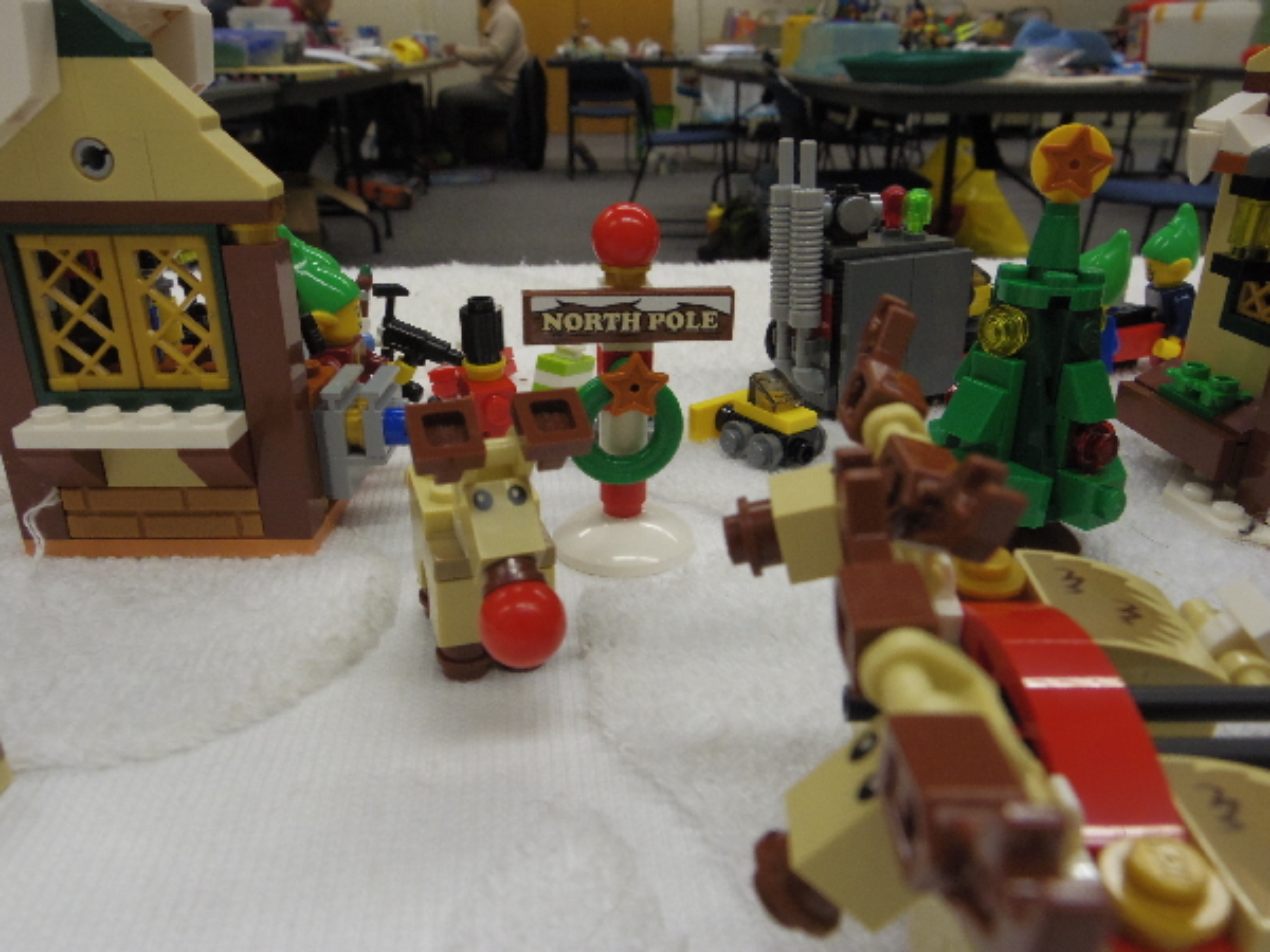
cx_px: 635
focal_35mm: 27
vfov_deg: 51.4
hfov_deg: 65.3
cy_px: 476
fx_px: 991
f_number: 4.5
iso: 400
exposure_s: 1/50
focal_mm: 5
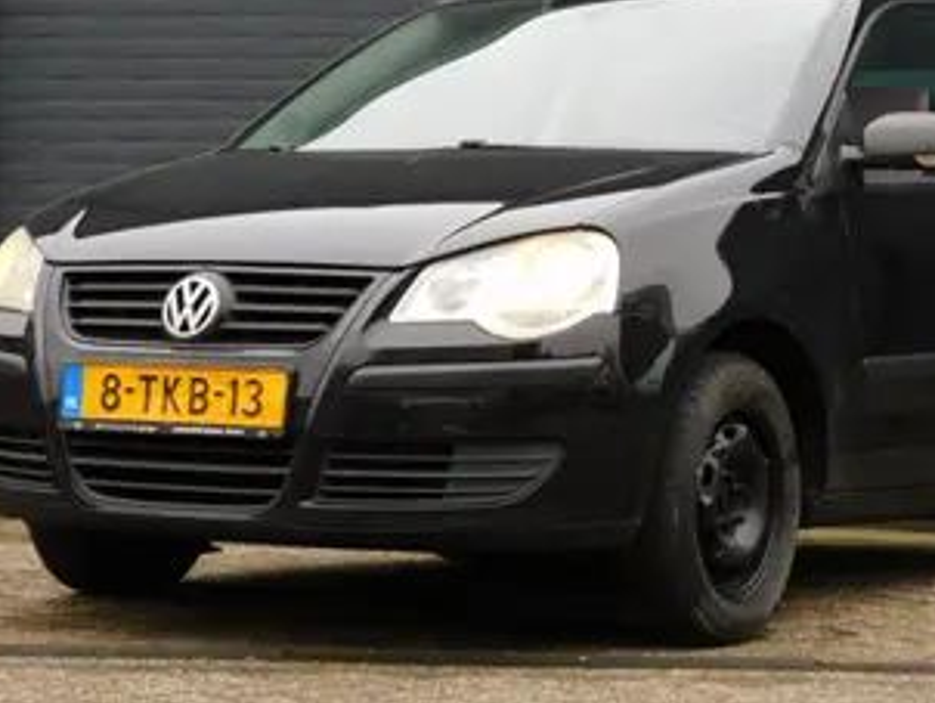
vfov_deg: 11.0
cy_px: 149
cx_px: 567
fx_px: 3649
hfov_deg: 14.6
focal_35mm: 135
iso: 125
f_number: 4.5
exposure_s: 1/160
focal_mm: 15.2
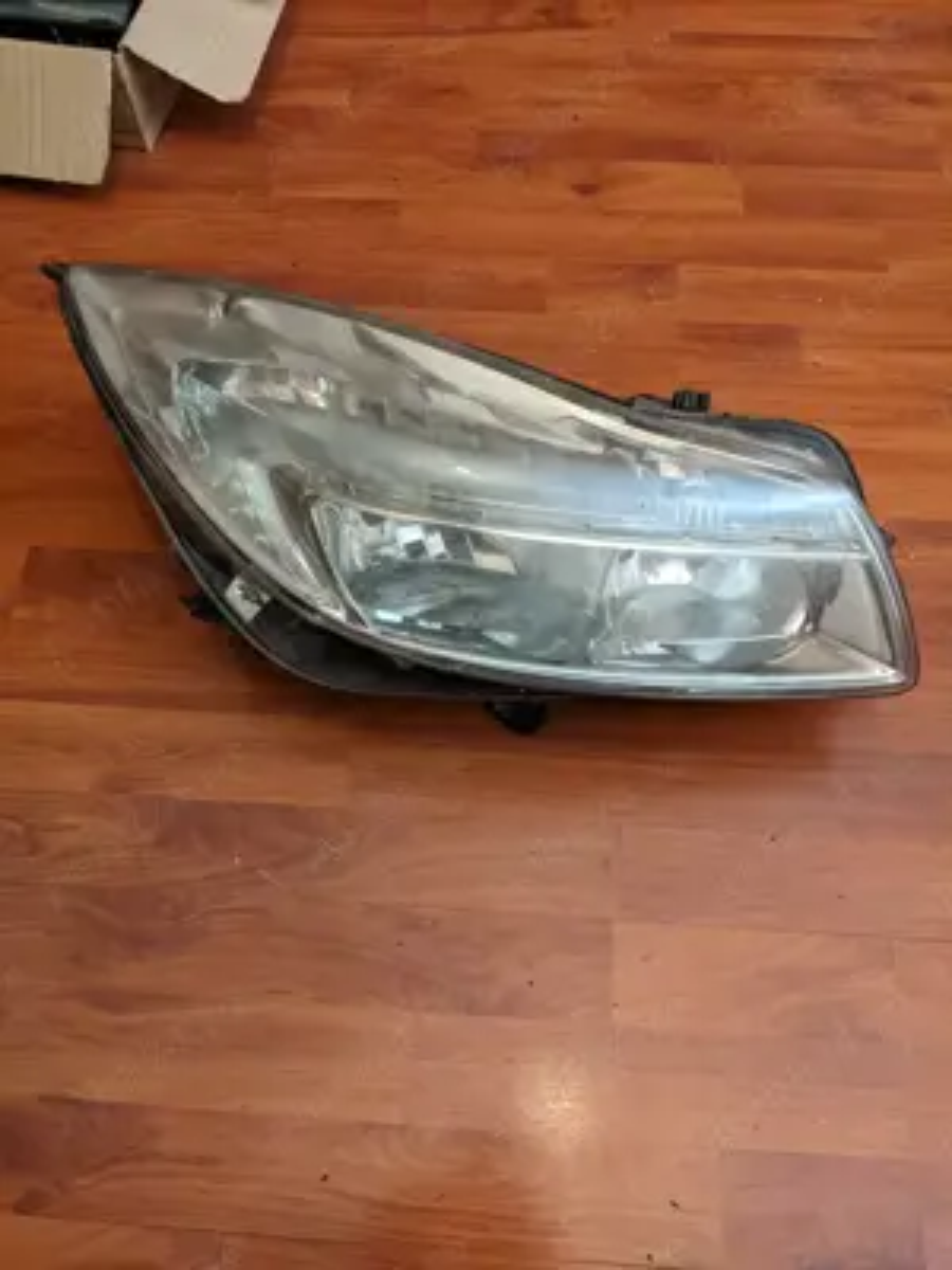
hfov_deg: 51.4
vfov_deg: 65.3
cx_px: 476
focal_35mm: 27
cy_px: 635
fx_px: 990
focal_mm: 4.44
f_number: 1.8
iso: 978
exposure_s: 1/33.3
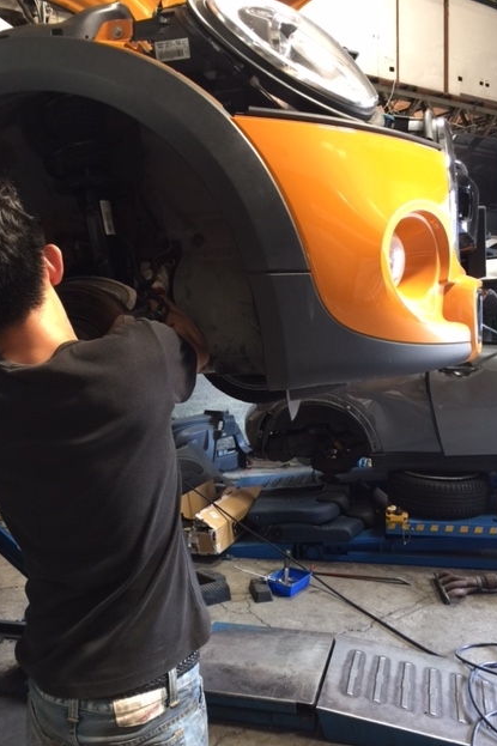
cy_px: 382
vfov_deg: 60.3
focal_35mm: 31
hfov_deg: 42.3
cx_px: 261
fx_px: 642
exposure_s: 1/15
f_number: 2.2
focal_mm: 4.15
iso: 40
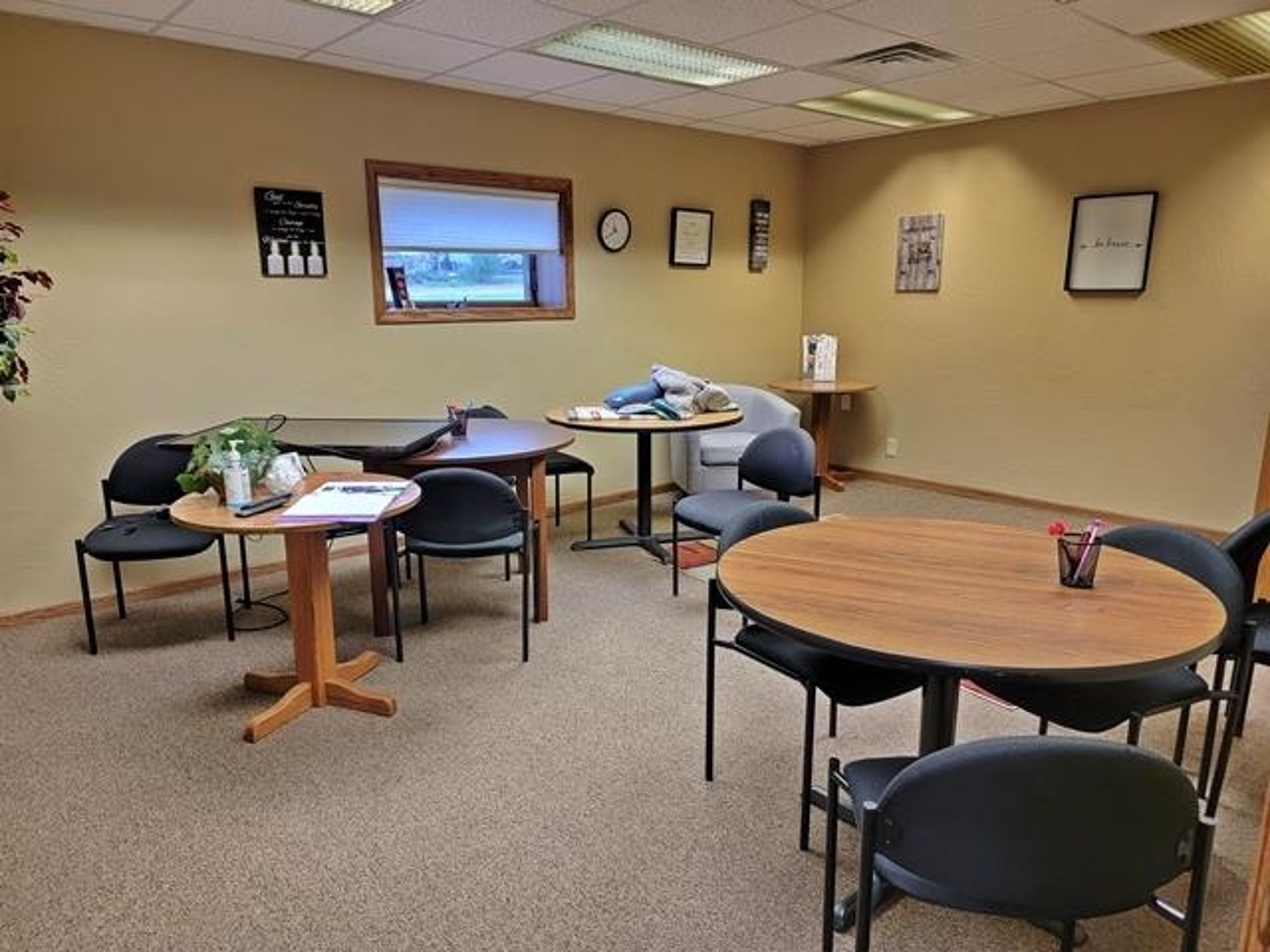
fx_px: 881
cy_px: 476
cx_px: 635
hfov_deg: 71.6
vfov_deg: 56.8
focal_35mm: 24
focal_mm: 6.7
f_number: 1.8
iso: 200
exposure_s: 1/60
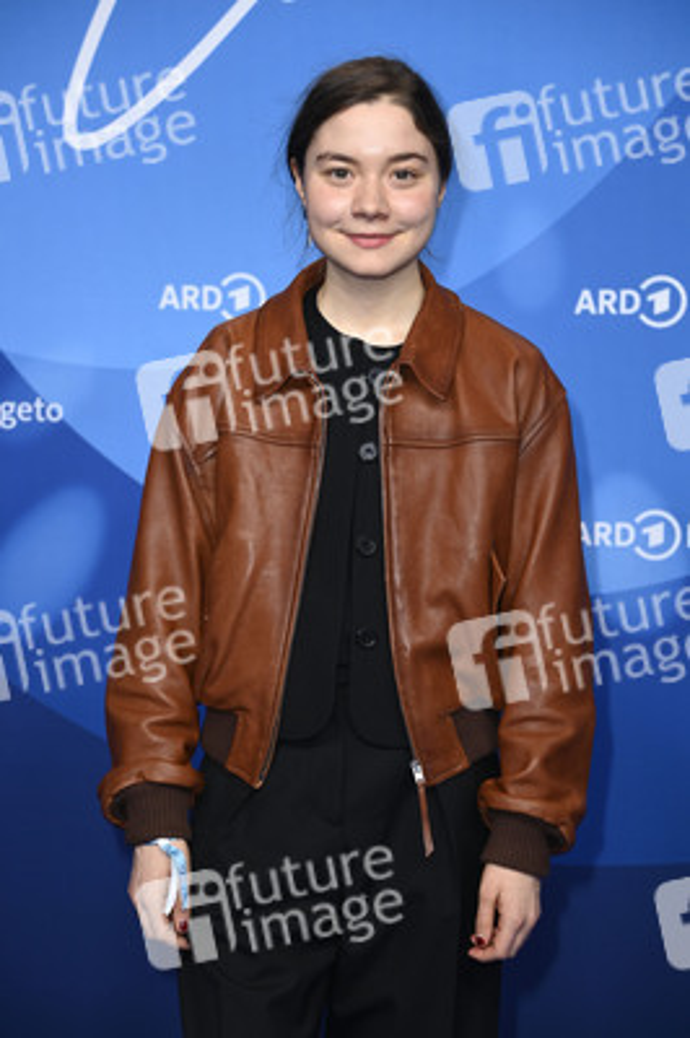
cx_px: 345
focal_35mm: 105
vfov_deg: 19.5
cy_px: 519
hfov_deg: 13.0
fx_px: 3024
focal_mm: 105
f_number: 5.6
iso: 1000
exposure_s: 1/250
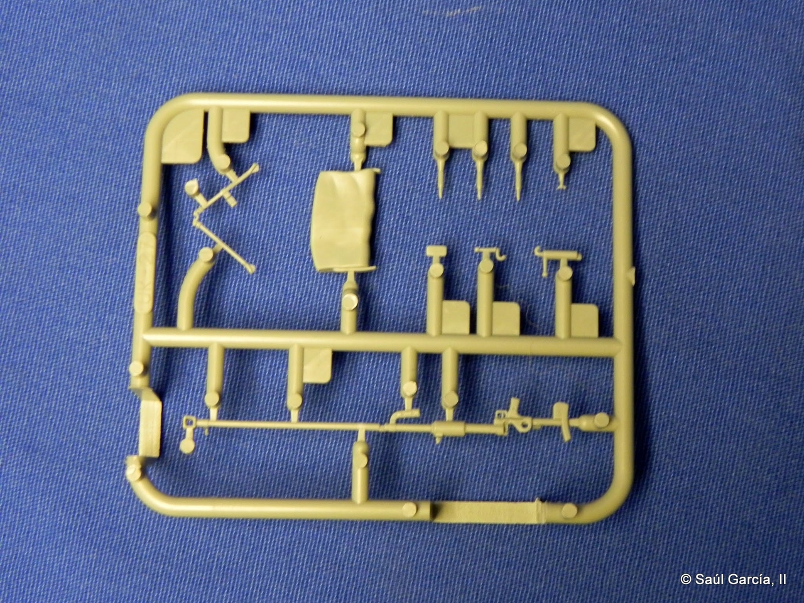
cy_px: 302
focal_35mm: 66
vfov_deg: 22.3
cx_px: 402
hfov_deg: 29.4
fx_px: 1533
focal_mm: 11.8
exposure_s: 1/19.5
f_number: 3.5
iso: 400
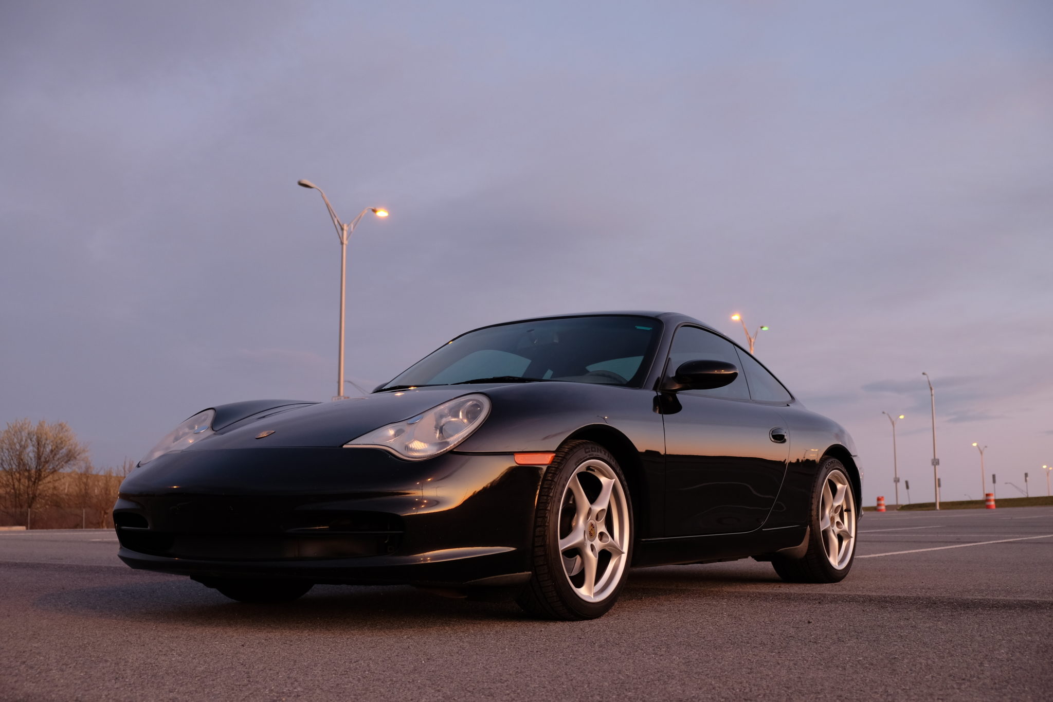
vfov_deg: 31.9
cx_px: 526
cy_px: 351
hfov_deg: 46.4
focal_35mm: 42
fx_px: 1228
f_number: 3.2
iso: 400
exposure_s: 1/20
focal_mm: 27.7
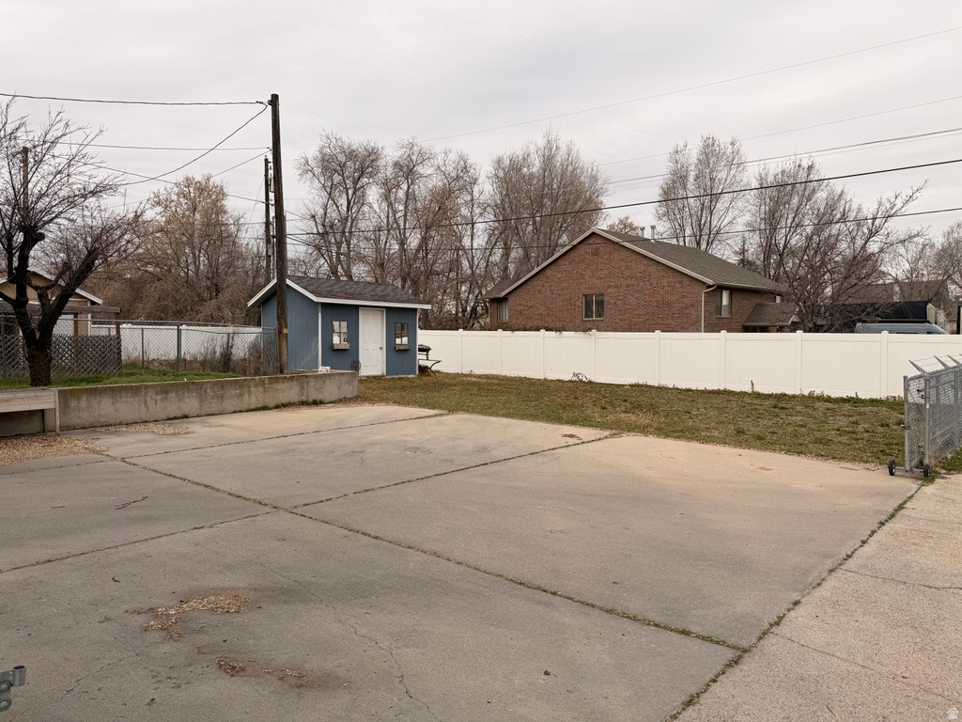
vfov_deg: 56.8
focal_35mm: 24
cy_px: 361
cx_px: 481
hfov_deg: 71.6
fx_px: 667
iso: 80
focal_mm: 6.76
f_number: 1.78
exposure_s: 1/1689
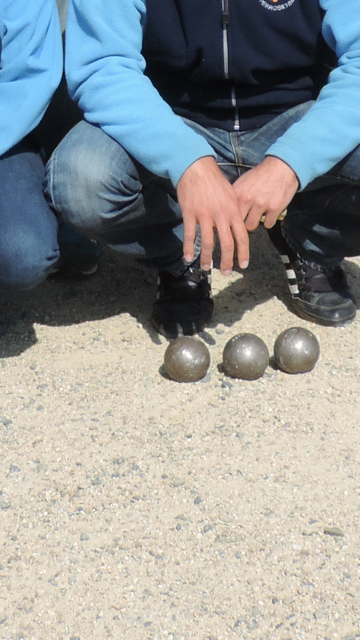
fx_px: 2392
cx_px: 109
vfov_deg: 14.7
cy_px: -155
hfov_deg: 8.6
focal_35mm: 141
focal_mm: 6.2
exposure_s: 1/1000
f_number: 3.3
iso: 80
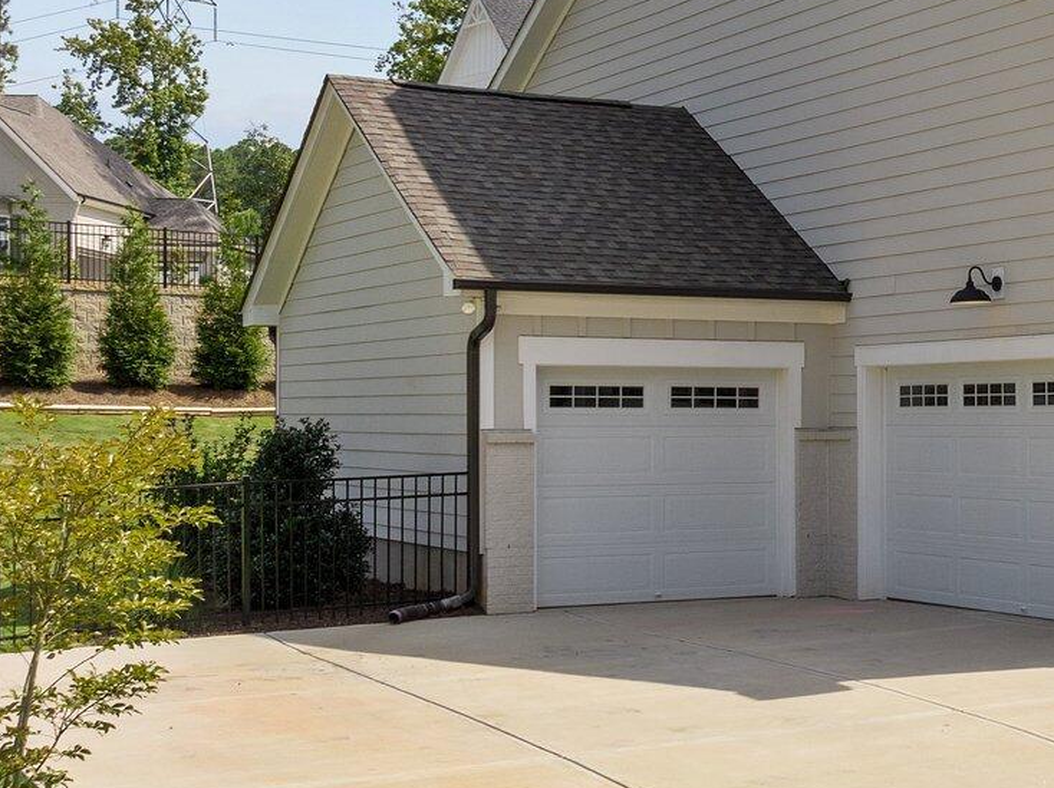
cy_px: 105
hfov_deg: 26.7
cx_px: 1160
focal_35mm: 67
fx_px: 2038
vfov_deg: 21.5
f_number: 5.6
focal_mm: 12.29
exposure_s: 1/160
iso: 100
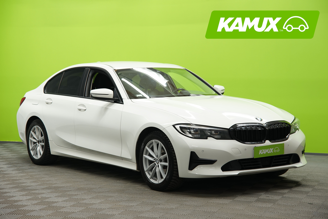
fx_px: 665
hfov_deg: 27.7
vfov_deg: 18.7
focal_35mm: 73
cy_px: 110
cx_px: 164
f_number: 5.6
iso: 500
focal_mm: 73
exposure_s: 1/15
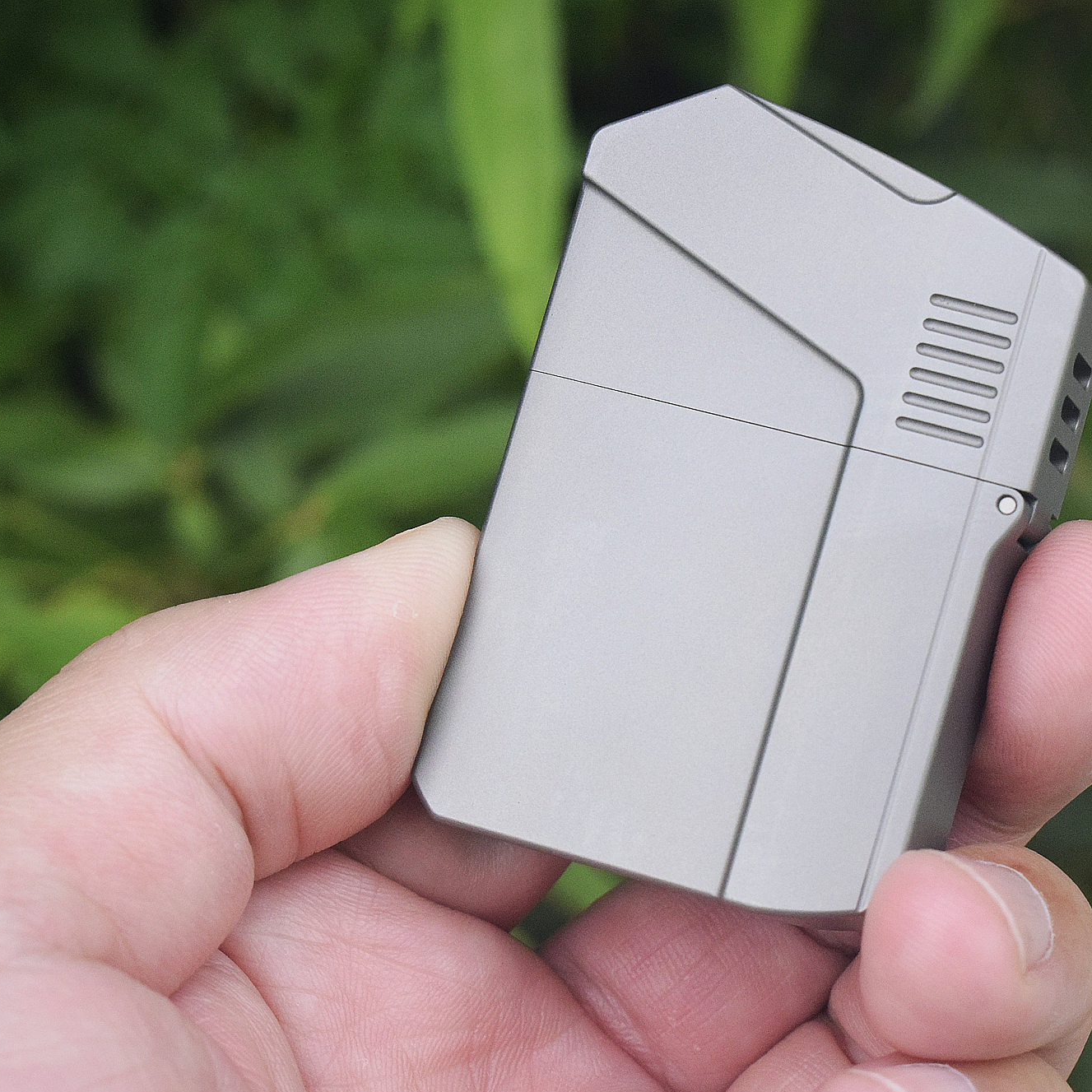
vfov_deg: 16.5
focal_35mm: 106
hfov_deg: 16.5
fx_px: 3770
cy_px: 547
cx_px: 705
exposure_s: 1/400
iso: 3200
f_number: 10
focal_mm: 55
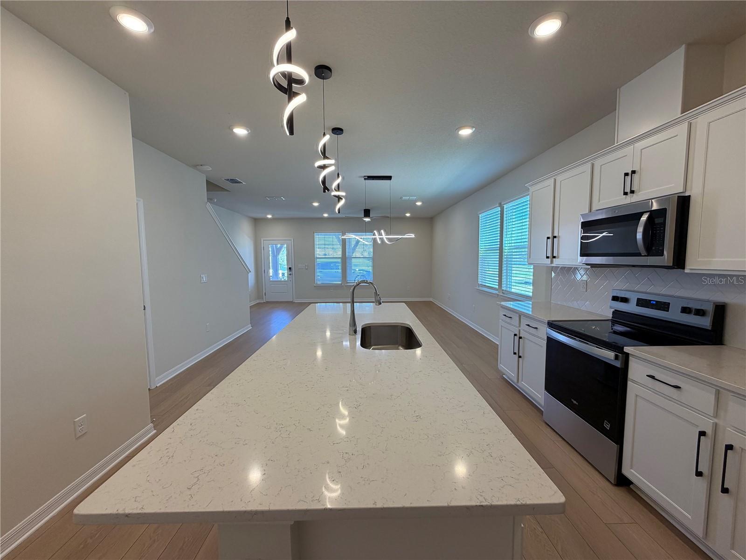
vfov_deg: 85.7
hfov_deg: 102.1
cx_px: 373
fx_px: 302
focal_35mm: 14
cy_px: 280
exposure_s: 1/120
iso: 125
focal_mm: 2.22
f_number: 2.2
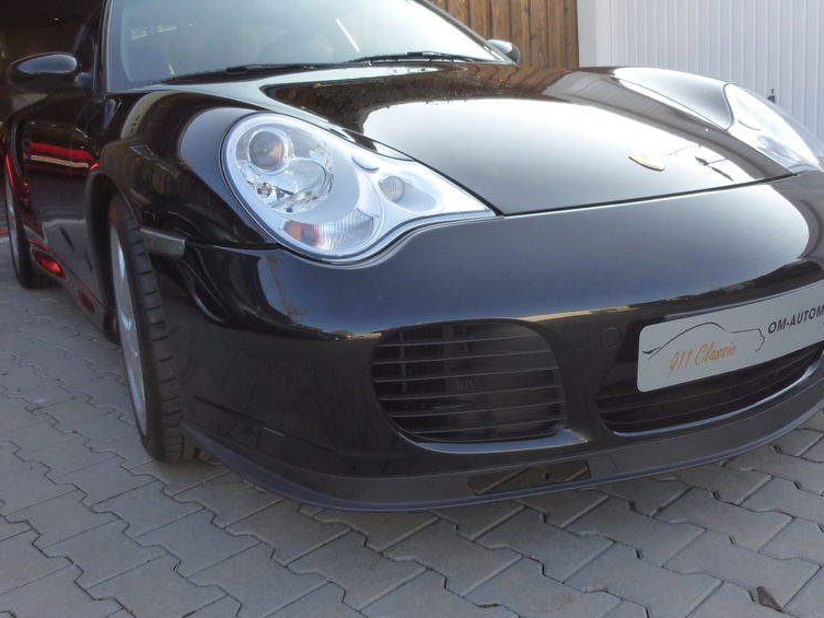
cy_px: 254
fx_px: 809
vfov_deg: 41.6
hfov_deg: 53.9
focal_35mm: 34
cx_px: 388
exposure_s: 1/160
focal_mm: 4.5
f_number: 3.3
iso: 125
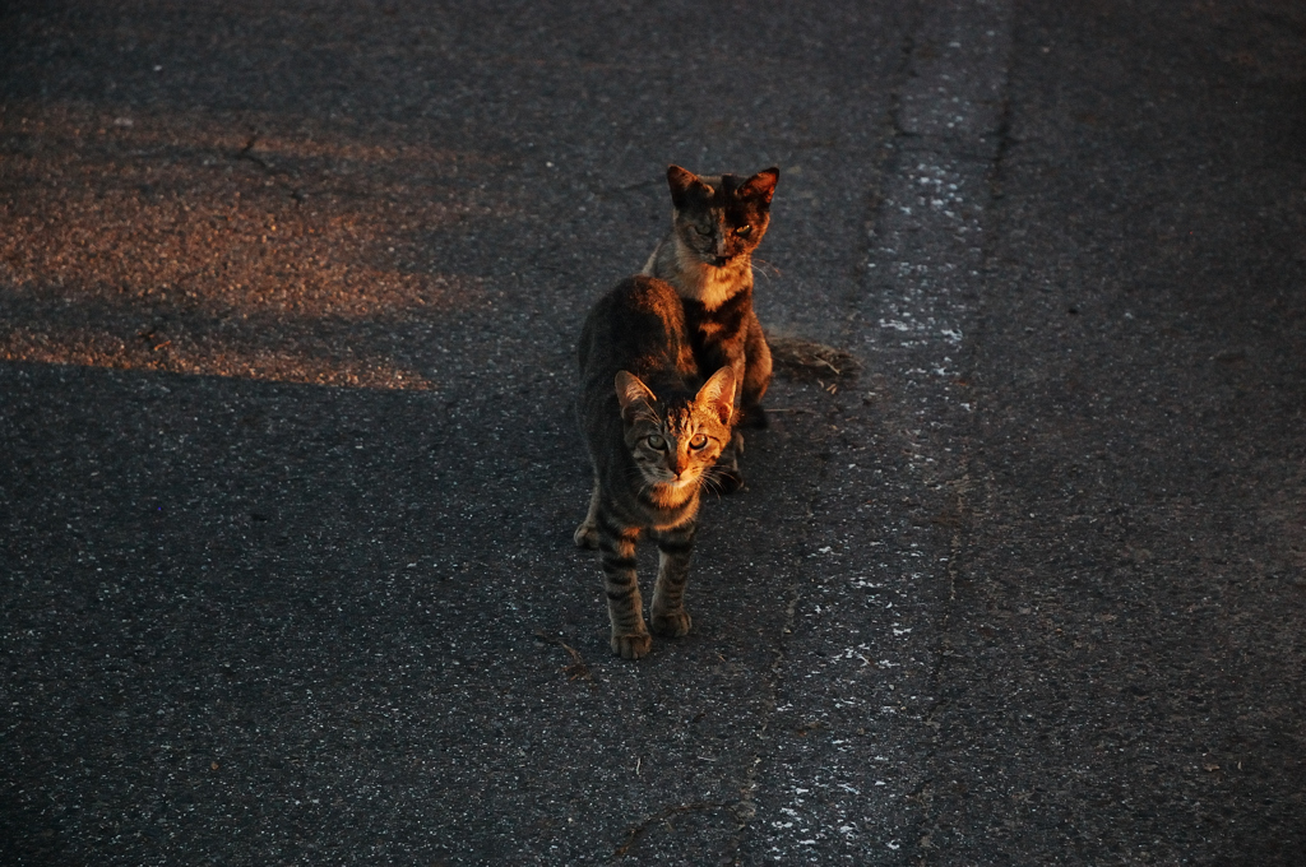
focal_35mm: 105
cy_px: 434
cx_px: 653
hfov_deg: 19.5
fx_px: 3804
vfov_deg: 13.0
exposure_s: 1/1000
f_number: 4.5
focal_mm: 70
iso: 1600
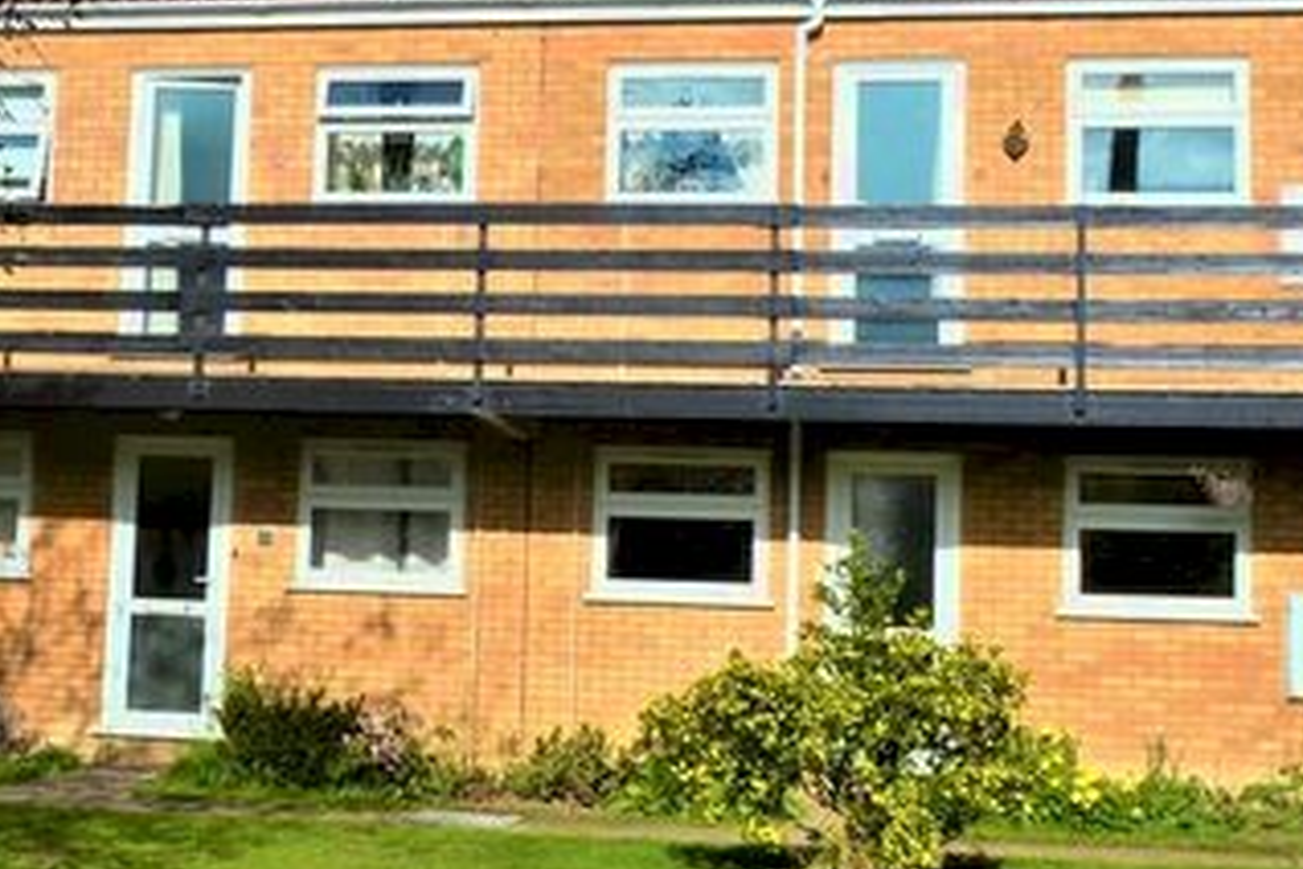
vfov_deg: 20.4
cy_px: 174
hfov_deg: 30.5
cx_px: 635
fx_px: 2389
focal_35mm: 66
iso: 100
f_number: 9
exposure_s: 1/320
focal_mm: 20
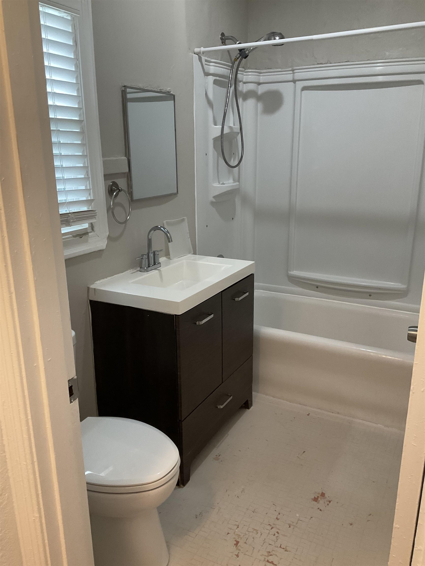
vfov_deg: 61.7
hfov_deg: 48.2
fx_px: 475
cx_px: 212
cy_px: 283
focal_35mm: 29
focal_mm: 3
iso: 125
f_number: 1.8
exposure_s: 1/60
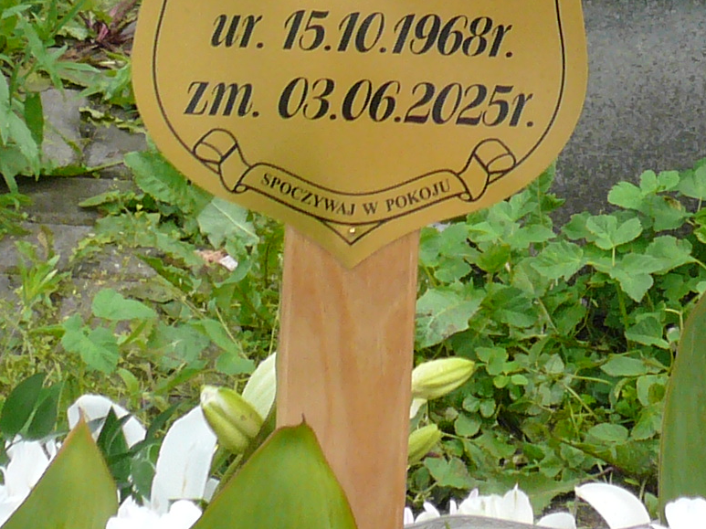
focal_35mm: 167
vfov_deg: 8.6
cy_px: -383
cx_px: 503
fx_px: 3404
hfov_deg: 11.8
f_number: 3.3
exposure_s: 1/200
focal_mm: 6.9
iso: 100
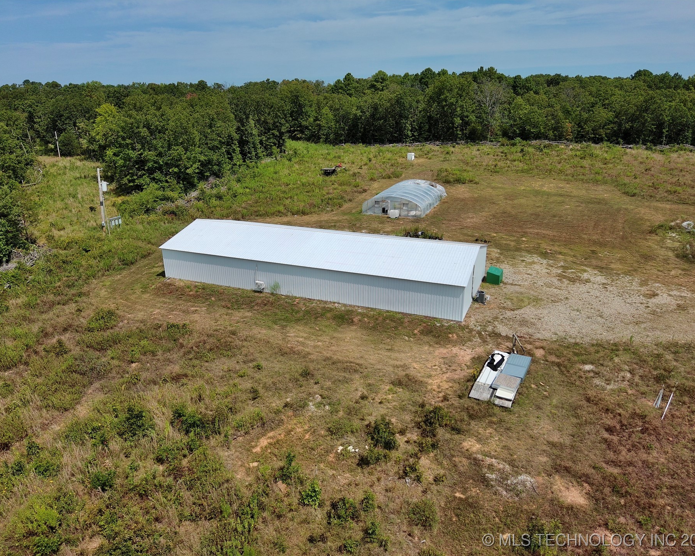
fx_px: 494
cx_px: 349
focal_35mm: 24
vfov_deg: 58.8
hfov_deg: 70.3
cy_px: 278
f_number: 1.9
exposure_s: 1/7407
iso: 100
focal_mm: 6.67
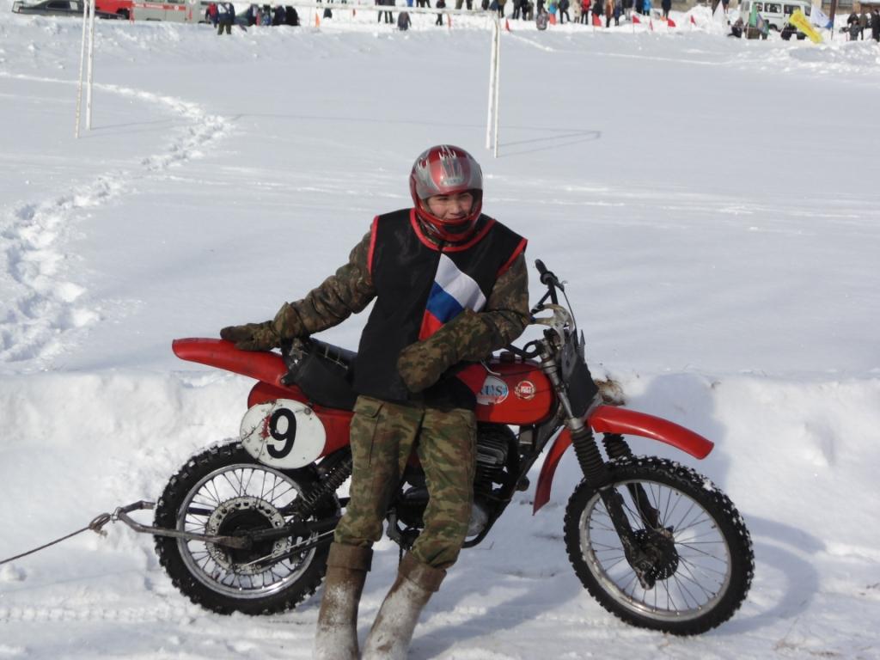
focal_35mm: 81
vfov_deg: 18.2
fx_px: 2059
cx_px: 440
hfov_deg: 24.1
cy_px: 330
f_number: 12.2
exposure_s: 1/160
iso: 80
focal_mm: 14.6
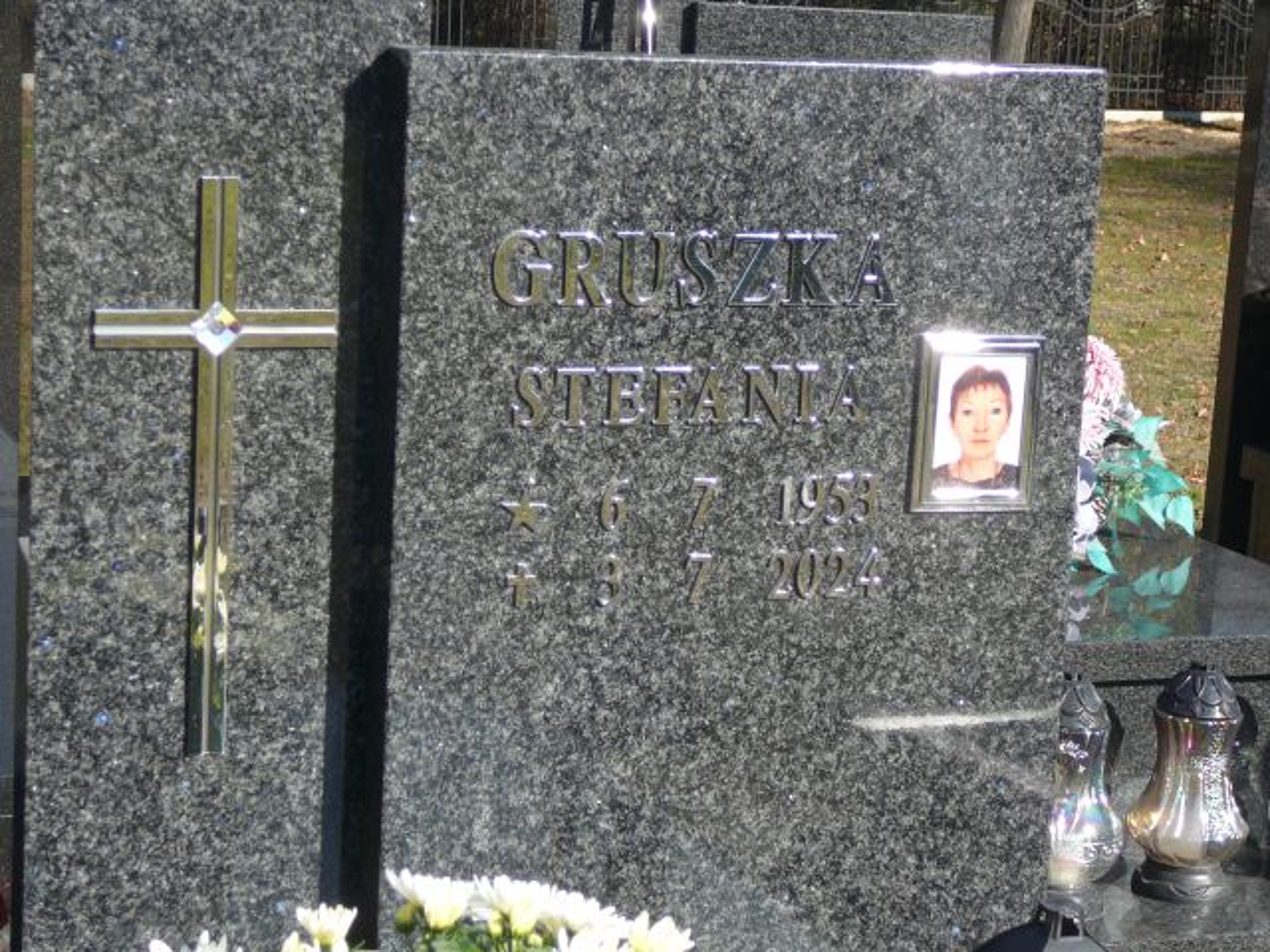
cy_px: 476
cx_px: 635
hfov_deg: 25.3
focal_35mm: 77
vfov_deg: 19.1
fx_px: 2825
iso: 80
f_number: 3.7
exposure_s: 1/400
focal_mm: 11.5
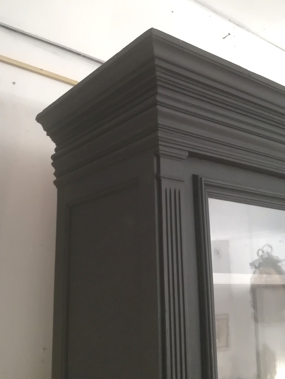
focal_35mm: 39
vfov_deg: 47.9
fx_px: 428
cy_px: 190
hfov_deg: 36.8
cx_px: 142
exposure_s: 1/14.3
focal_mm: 3.83
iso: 500
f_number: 2.2
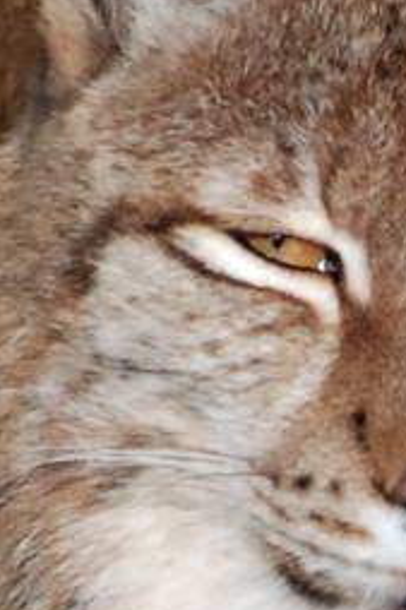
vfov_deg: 0.7
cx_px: 805
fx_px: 48054
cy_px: 508
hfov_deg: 0.5
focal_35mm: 2837
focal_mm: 300
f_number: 5.6
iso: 1000
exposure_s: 1/800
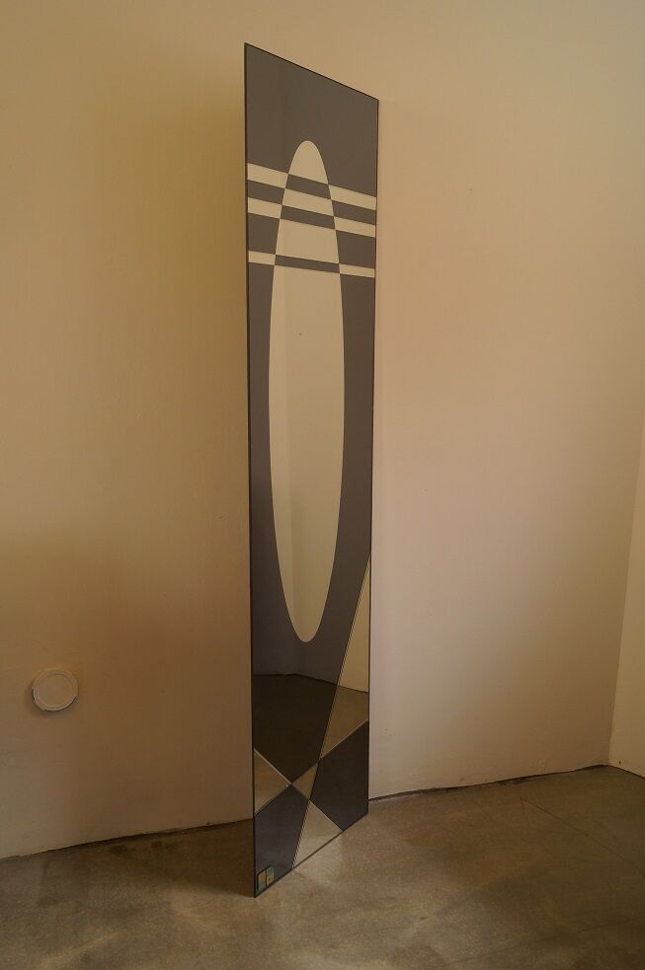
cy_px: 485
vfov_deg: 62.0
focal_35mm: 30
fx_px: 808
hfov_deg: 43.5
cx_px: 322
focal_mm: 20
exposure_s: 1/60
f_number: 4
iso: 400
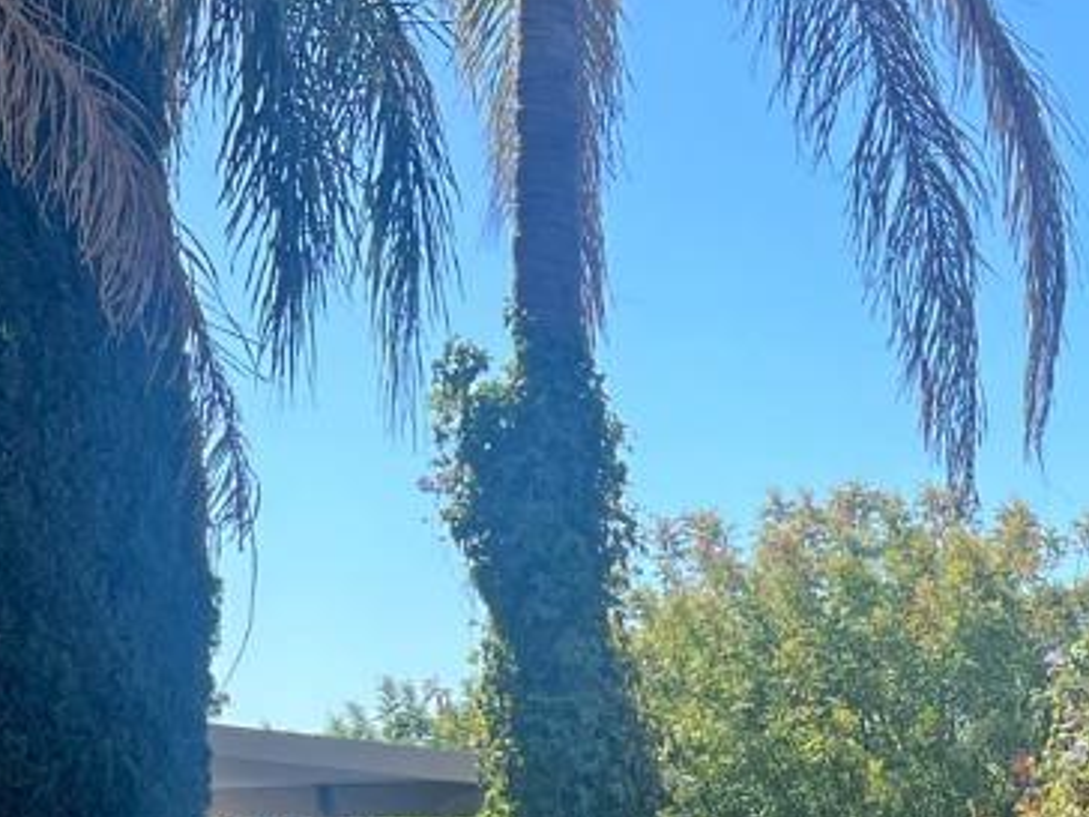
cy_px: 1321
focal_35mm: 107
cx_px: 1622
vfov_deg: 12.9
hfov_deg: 16.7
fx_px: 3366
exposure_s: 1/2915
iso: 50
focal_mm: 5.7
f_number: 1.5
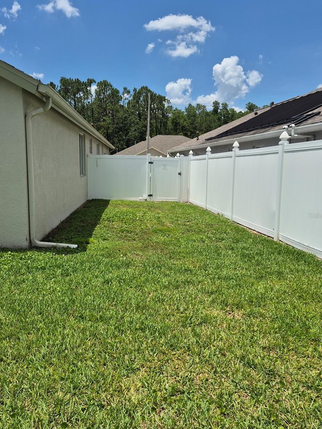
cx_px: 149
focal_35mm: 27
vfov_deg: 65.3
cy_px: 215
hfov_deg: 51.3
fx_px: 335
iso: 25
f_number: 1.8
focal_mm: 5.4
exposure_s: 1/3064
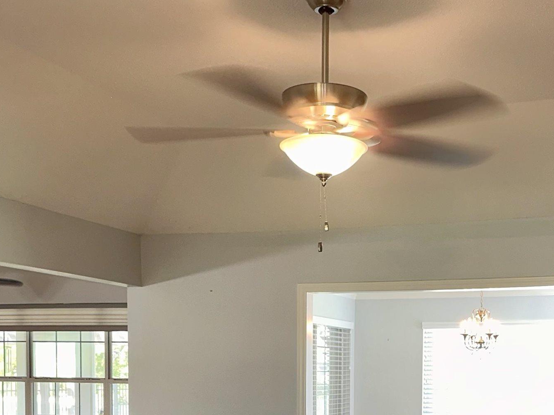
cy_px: 435
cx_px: 373
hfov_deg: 34.6
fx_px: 880
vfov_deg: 25.0
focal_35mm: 55
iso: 64
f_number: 1.78
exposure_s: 1/24
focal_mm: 6.86
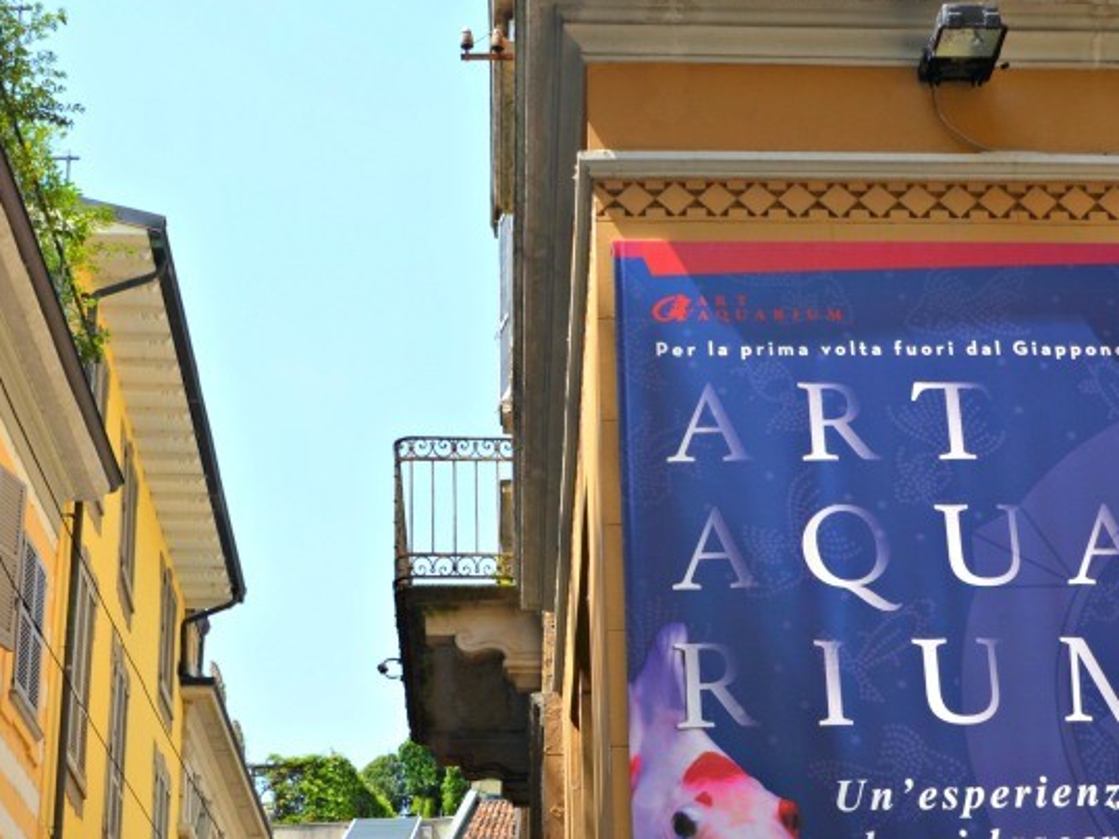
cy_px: 679
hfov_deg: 30.7
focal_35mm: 63
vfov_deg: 23.0
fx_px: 2033
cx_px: 658
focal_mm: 23
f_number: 7.1
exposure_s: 1/200
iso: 100
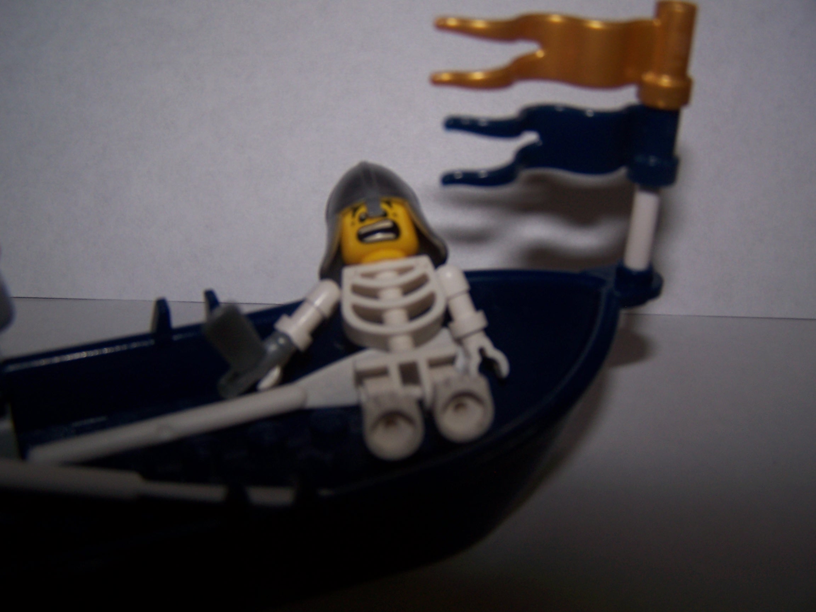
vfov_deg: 37.7
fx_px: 896
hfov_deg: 49.0
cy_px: 306
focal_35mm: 38
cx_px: 408
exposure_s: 1/60
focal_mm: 6.3
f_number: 2.8
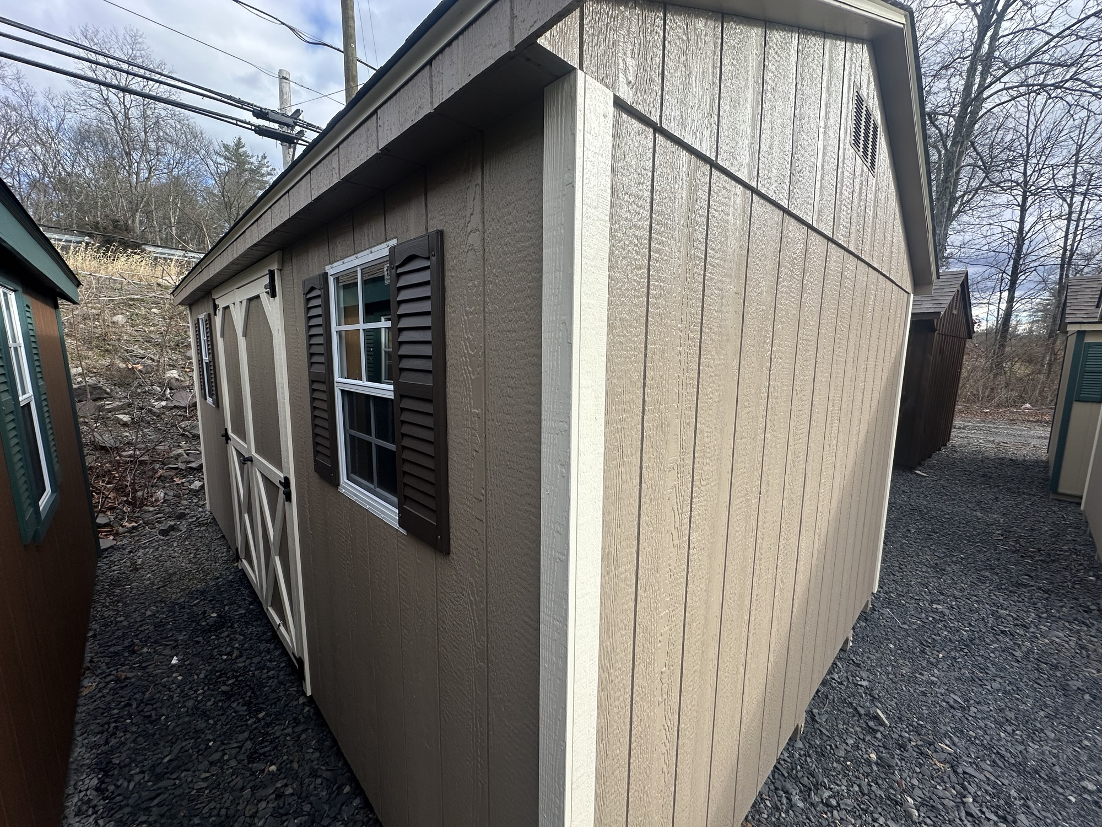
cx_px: 551
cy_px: 414
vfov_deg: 85.7
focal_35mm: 14
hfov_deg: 102.1
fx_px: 446
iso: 40
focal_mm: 2.22
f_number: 2.2
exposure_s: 1/785
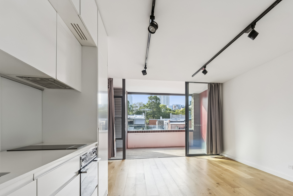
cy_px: 125
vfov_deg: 63.5
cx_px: 168
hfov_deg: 86.3
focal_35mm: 19
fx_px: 155
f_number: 8
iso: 400
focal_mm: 14
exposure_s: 1/80
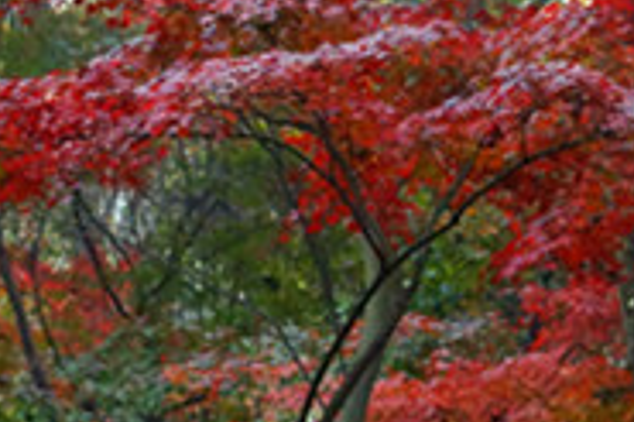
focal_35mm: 177
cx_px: 236
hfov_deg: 11.6
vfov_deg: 7.5
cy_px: 712
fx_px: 3114
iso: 1250
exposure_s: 1/60
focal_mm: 28
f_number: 4
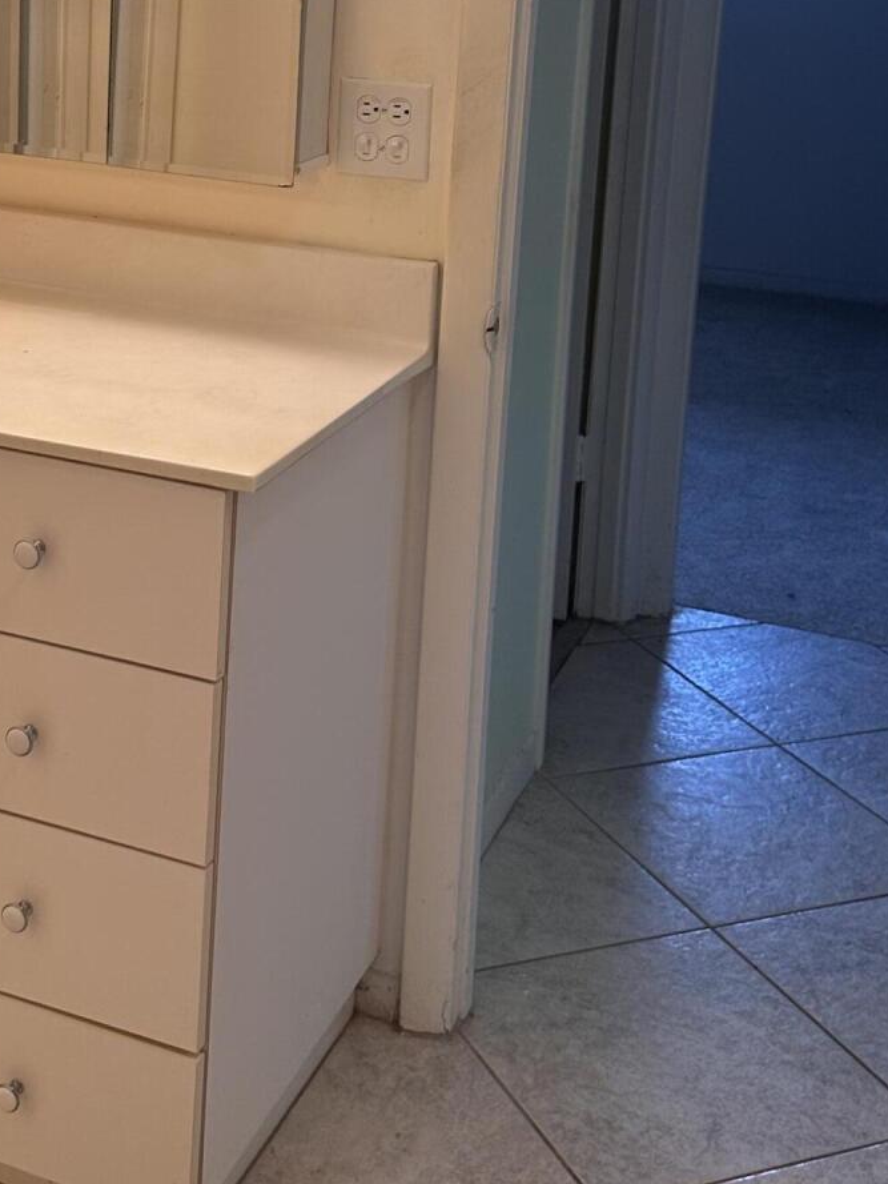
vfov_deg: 34.2
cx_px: 254
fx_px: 1847
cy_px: 193
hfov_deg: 26.8
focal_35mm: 54
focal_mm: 6.86
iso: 125
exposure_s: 1/60
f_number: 1.78
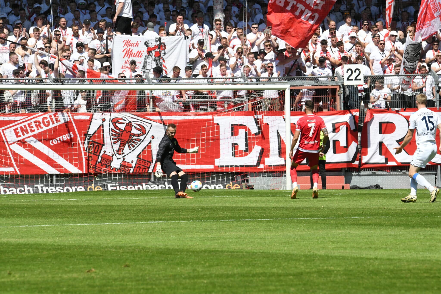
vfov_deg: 3.4
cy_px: 147
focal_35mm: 400
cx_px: 220
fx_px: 4899
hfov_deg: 5.2
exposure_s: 1/1600
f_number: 20
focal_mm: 400
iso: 4000
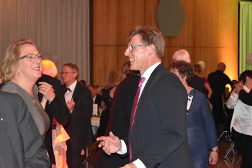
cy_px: 84
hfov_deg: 24.6
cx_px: 126
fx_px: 578
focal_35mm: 82
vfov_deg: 16.6
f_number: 5.6
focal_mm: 55
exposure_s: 1/60
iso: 6400
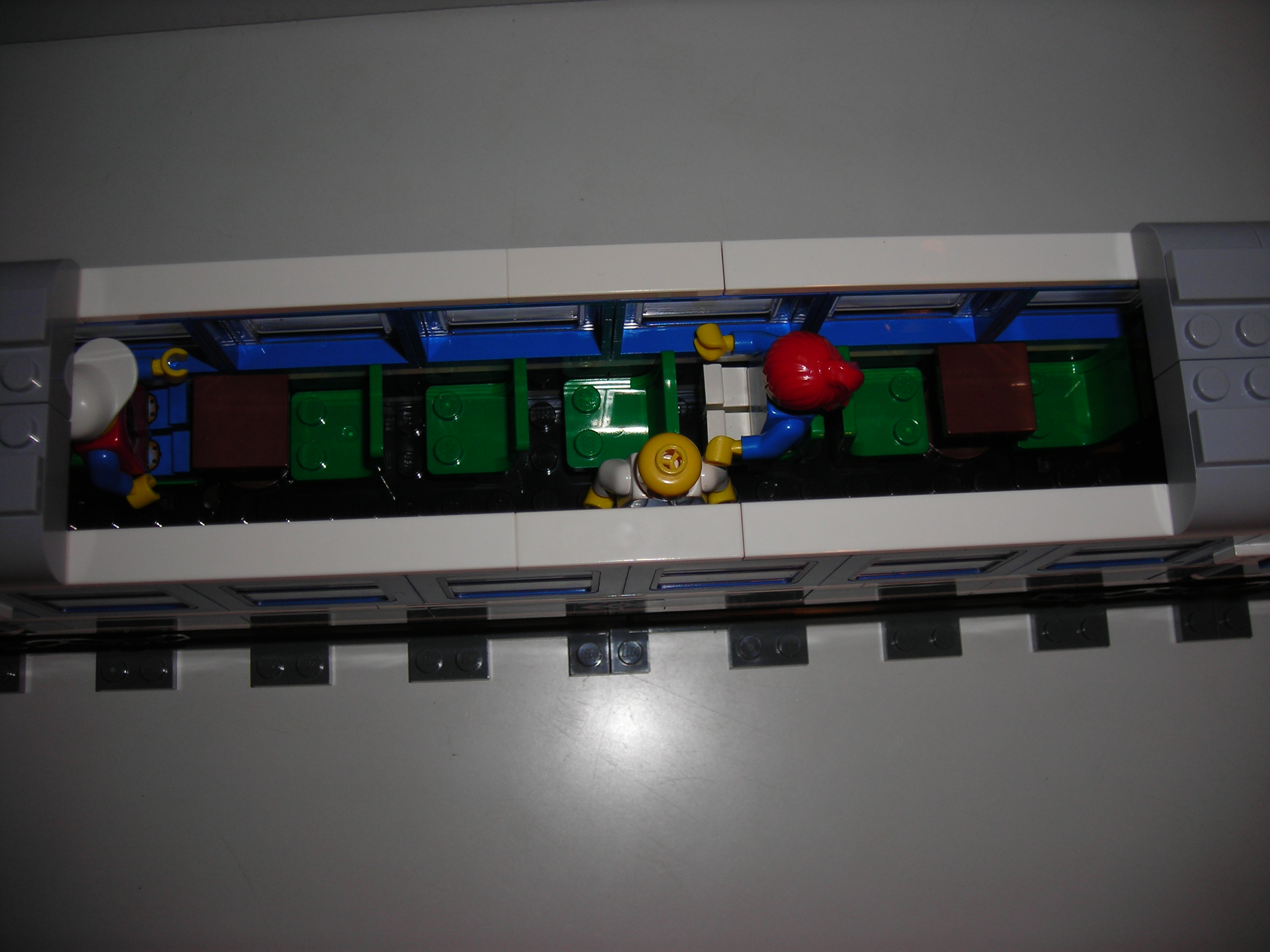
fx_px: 1394
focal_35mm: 38
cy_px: 476
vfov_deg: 37.7
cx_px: 635
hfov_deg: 49.0
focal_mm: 6.3
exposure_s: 1/60.1
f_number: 6.4
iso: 50
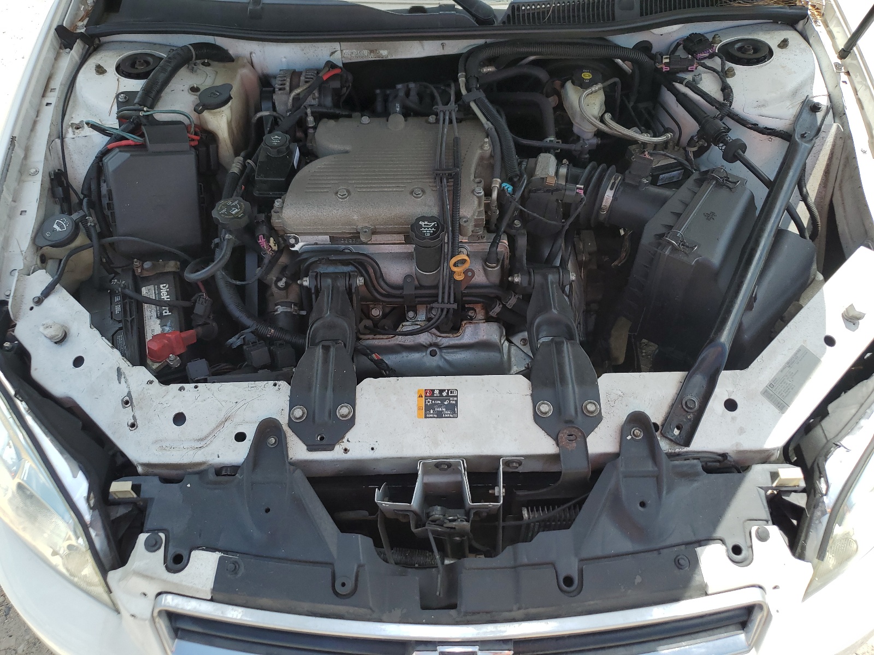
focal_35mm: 26
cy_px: 328
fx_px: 656
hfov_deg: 67.3
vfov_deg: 53.1
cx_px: 437
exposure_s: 1/1250
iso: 50
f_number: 1.5
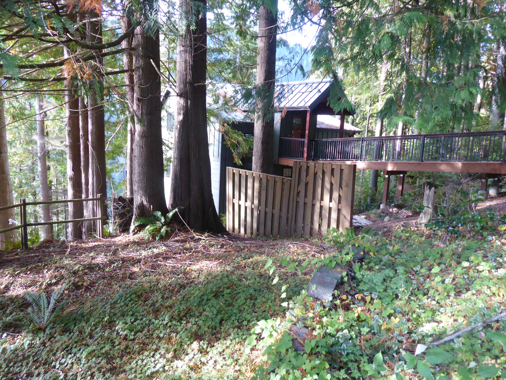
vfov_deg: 54.9
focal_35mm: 25
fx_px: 365
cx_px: 253
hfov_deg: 69.4
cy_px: 190
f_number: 3.3
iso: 500
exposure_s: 1/125
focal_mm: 4.3
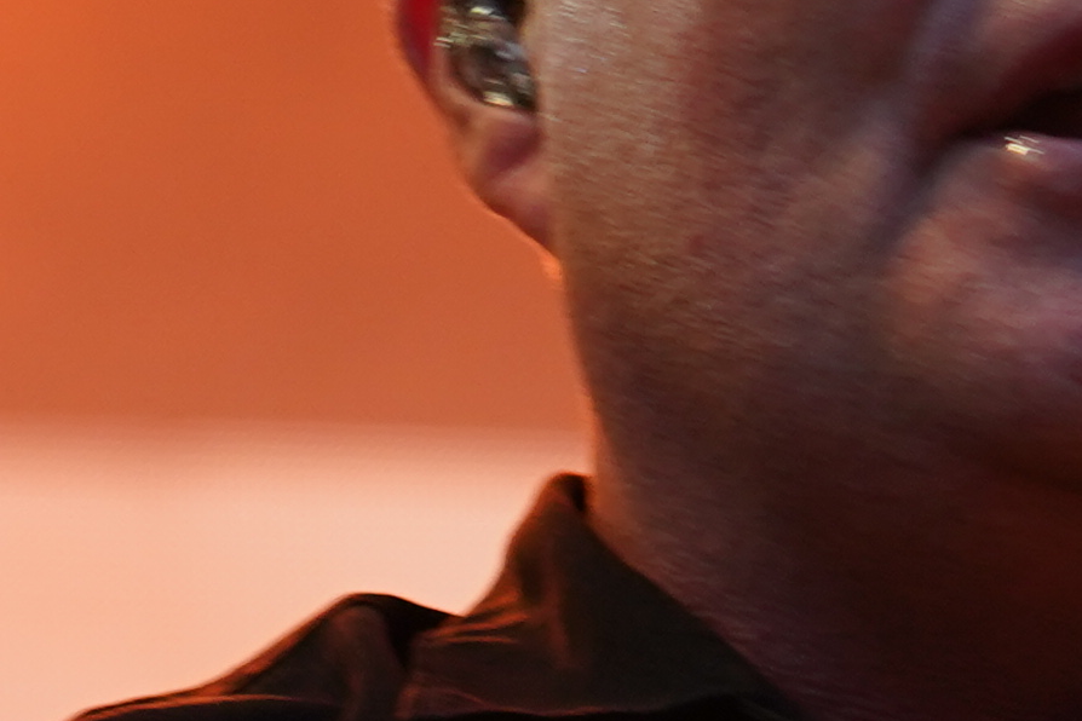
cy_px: 1134
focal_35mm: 705
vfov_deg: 1.9
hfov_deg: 2.9
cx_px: 2237
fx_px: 21188
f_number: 4
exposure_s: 1/160
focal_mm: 105
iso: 640
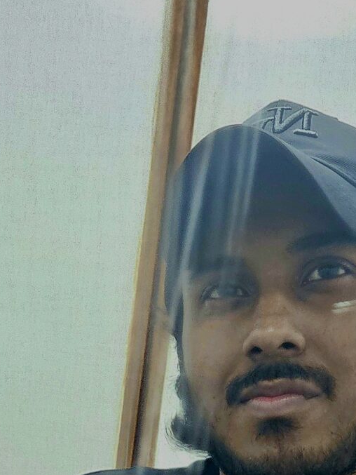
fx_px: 1193
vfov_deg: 20.5
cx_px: 146
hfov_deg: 17.0
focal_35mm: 87
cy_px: 624
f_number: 1.8
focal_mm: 5.4
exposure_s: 1/101
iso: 800
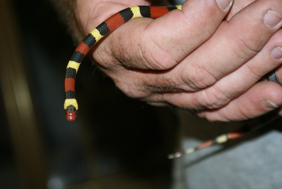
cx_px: 141
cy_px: 94
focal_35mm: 105
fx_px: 823
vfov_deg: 13.1
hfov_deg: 19.4
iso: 400
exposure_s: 1/125
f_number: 5.6
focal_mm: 70
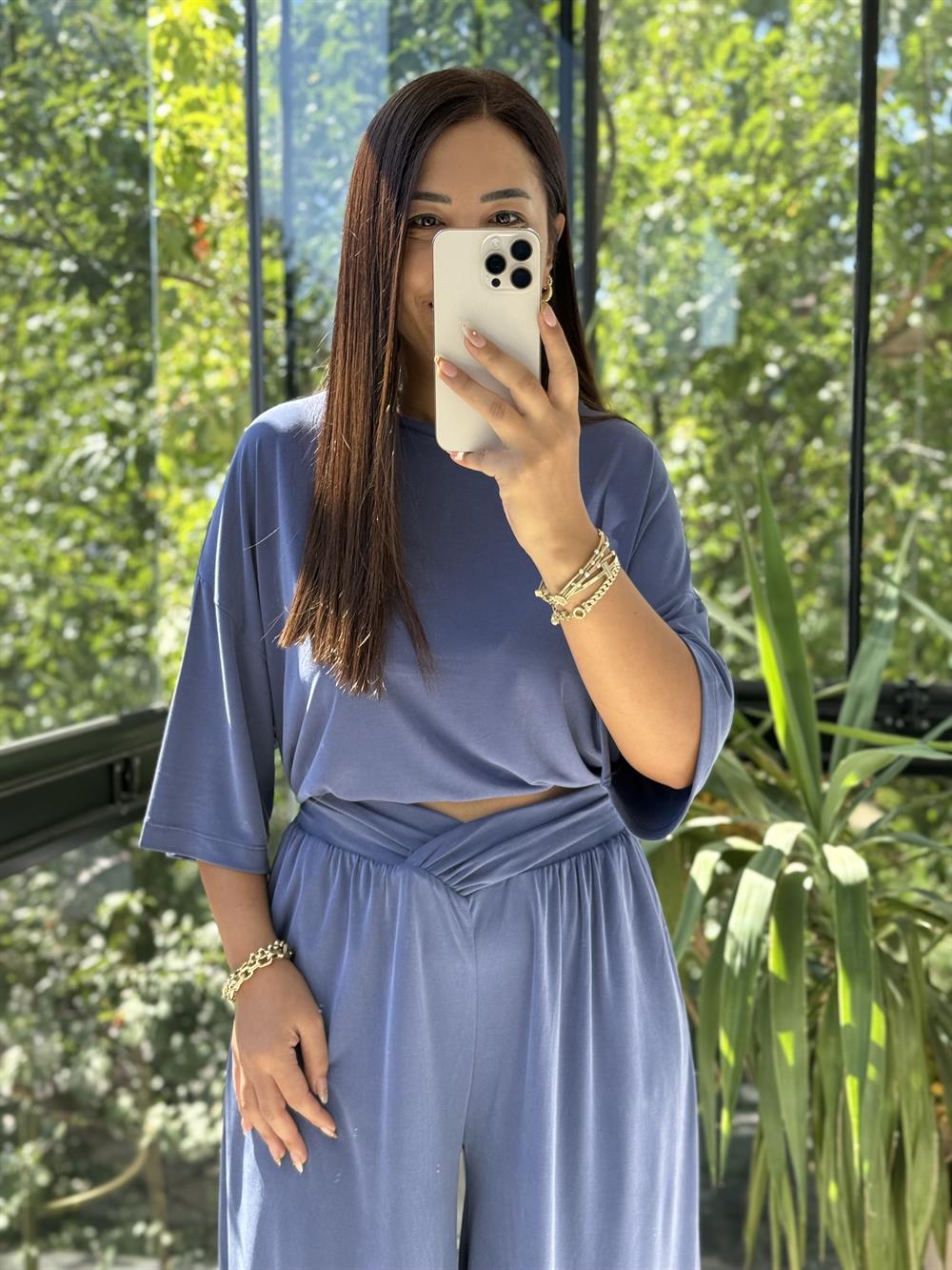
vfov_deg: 39.7
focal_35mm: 48
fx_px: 1760
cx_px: 476
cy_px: 635
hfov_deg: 30.3
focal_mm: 6.76
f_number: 1.78
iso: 80
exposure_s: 1/442
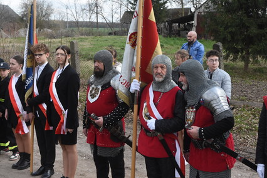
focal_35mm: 52
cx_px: 134
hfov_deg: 37.9
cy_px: 89
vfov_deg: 25.8
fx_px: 389
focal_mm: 35
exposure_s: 1/3200
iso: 1250
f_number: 4
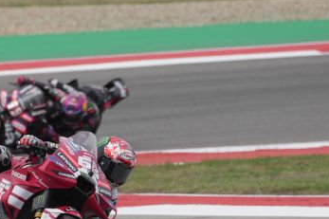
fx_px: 6896
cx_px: 39
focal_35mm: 755
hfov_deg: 2.7
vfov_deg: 1.8
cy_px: 177
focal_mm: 262
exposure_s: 1/1600
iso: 400
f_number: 6.3
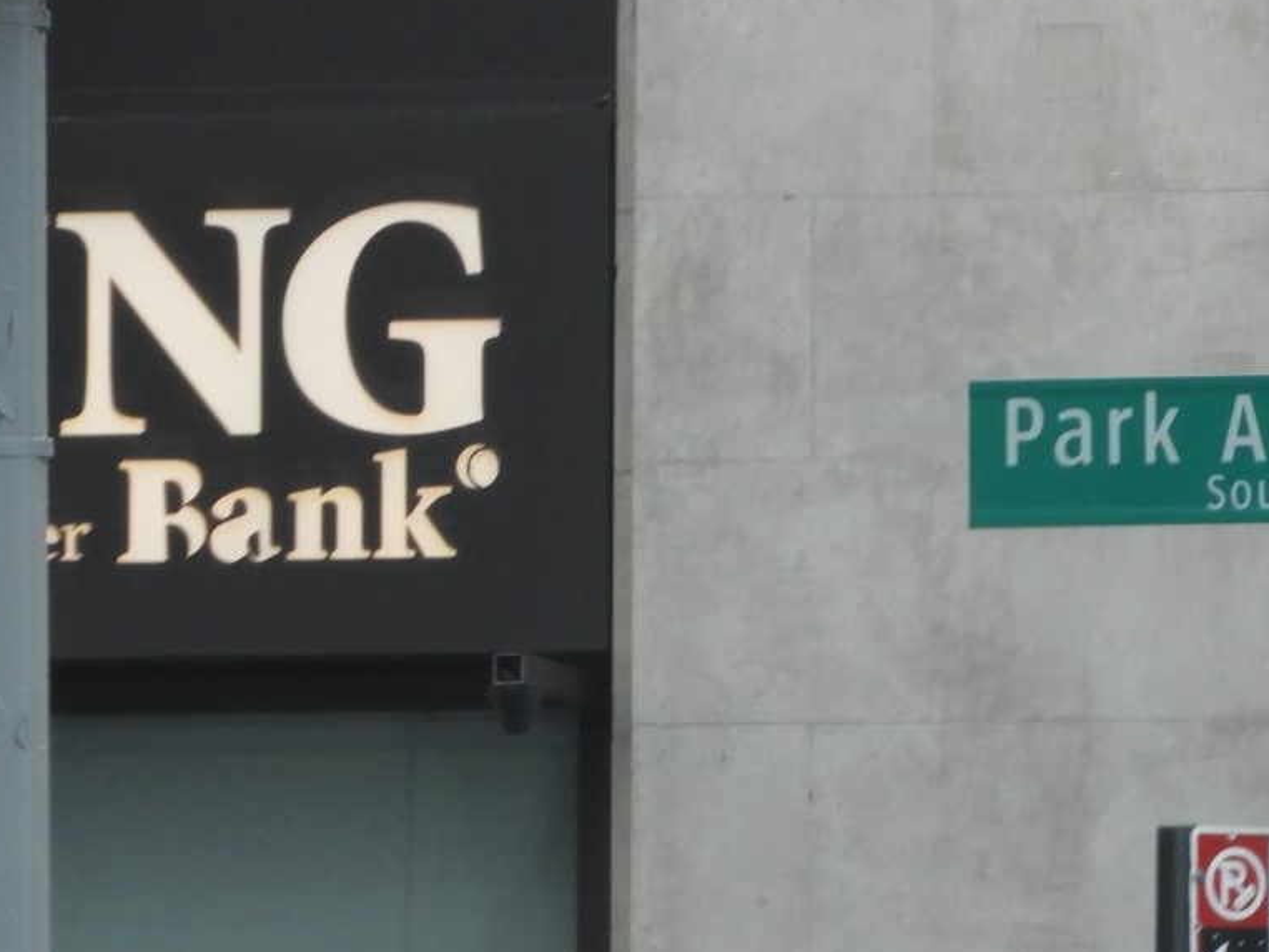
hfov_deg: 2.3
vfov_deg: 1.8
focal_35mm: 849
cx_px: 1176
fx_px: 31119
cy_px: 662
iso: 400
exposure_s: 1/200
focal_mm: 80.6
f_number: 5.6
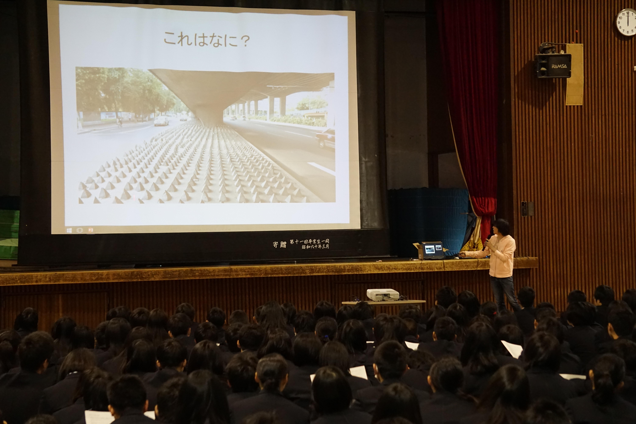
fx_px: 1590
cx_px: 318
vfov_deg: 15.2
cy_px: 212
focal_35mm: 90
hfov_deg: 22.6
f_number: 4.5
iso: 3200
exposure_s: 1/50
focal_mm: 60
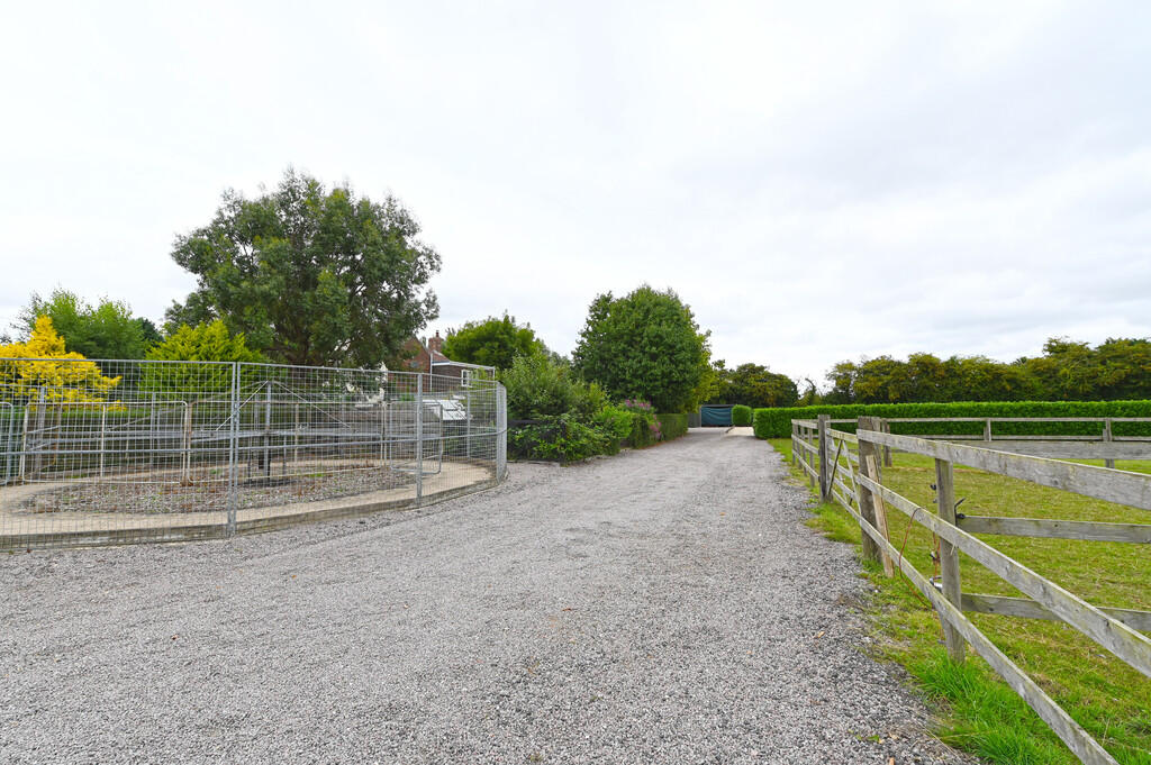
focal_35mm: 15
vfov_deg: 77.2
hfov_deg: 100.4
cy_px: 382
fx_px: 479
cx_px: 576
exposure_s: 1/125
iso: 100
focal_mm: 15
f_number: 6.3
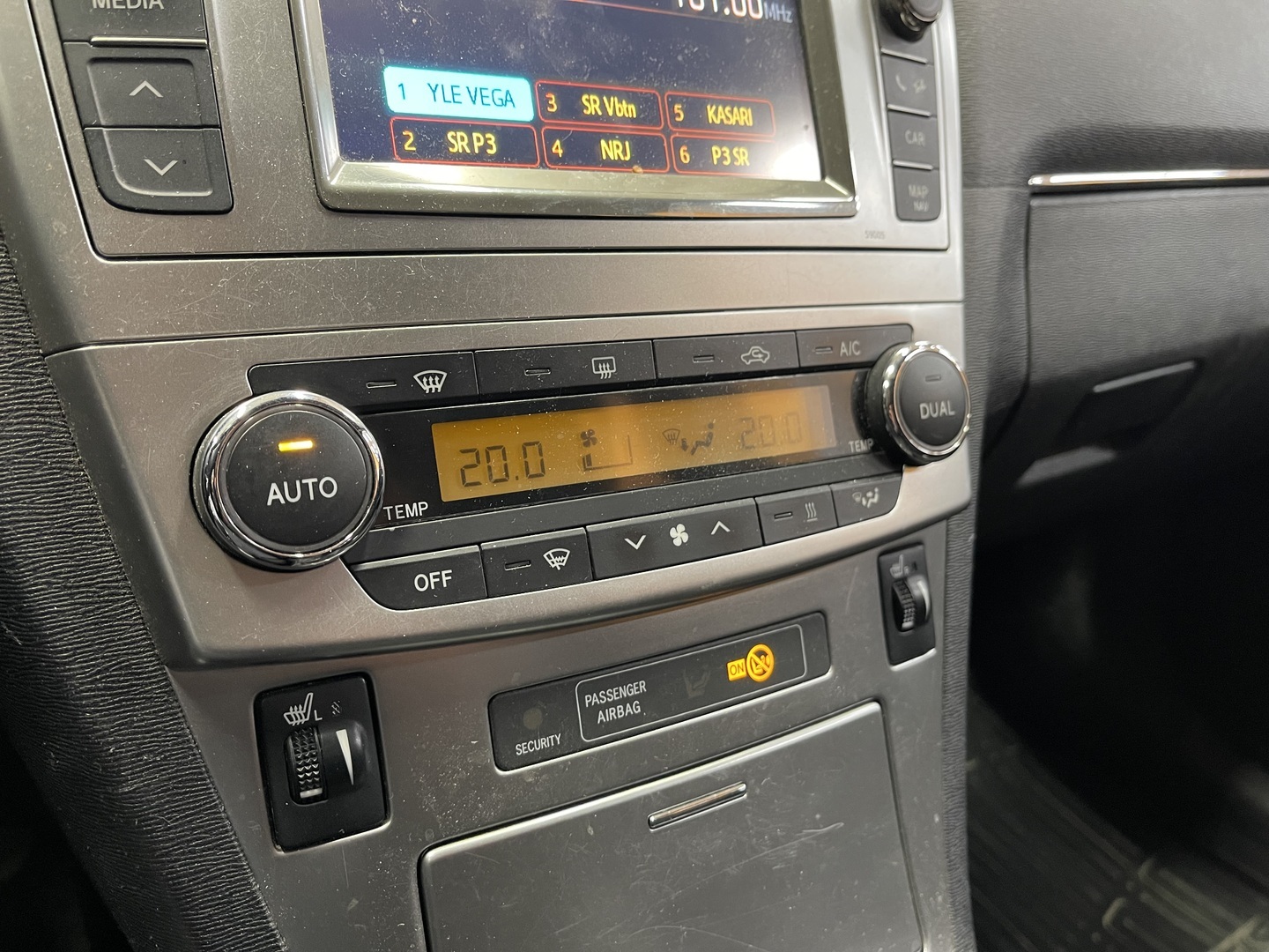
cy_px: 476
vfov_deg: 54.9
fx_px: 916
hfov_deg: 69.4
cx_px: 634
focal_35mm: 25
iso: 400
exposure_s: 1/50
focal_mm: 5.1
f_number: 1.6
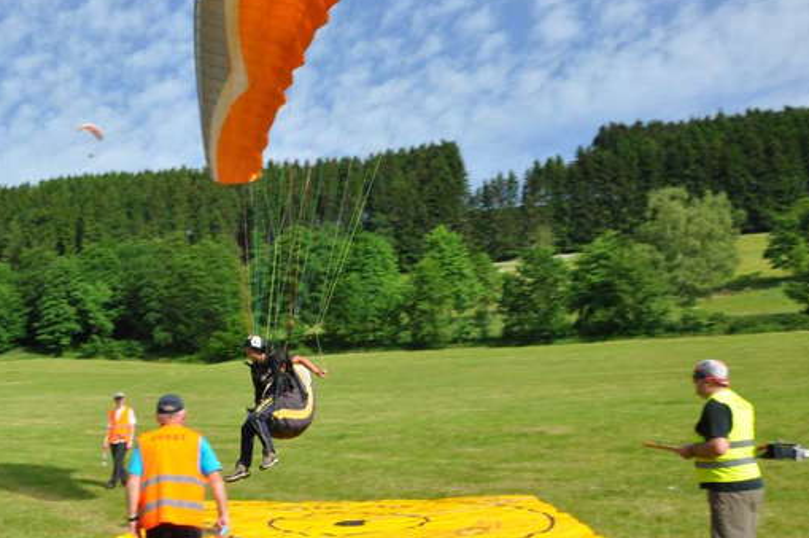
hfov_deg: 44.7
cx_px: 191
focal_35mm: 42
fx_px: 943
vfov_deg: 31.8
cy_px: 269
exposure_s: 1/160
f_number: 13
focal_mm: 18
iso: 200
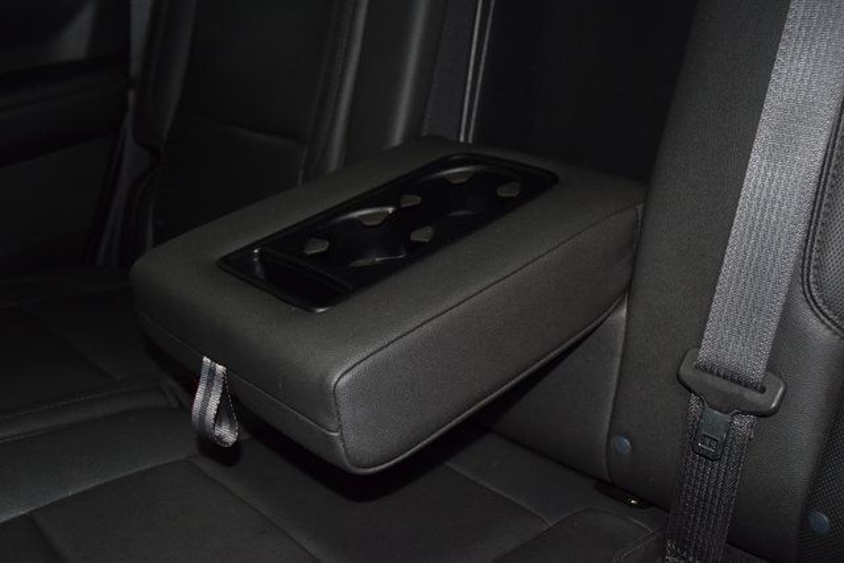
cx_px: 422
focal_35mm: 38
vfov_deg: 35.5
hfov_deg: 51.3
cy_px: 282
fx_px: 879
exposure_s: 1/125
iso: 1800
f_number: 3.8
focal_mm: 25
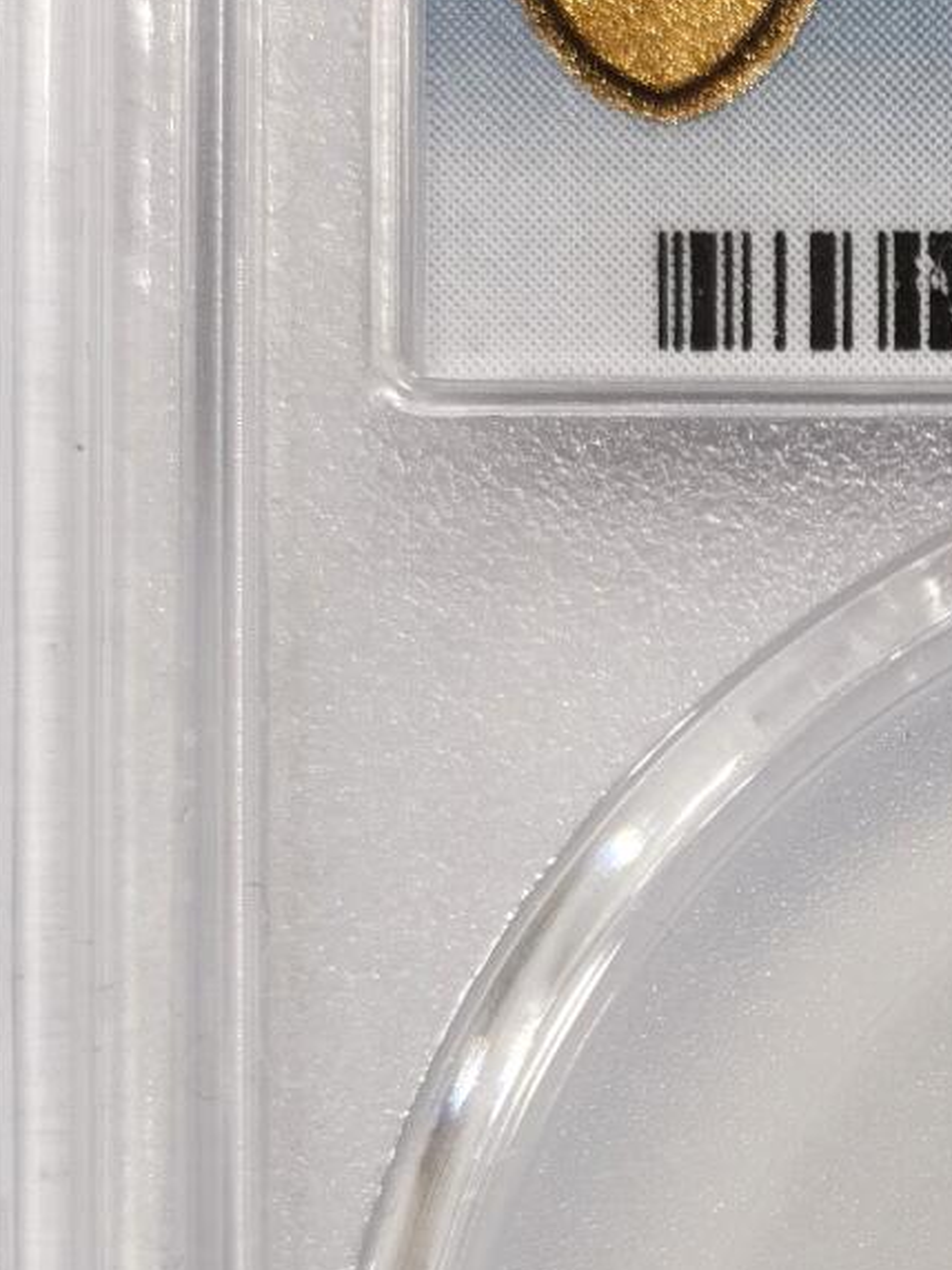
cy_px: 1008
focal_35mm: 170
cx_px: 1487
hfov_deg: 8.5
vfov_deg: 11.6
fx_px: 6234
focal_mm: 5.56
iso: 100
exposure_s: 1/100
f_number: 16
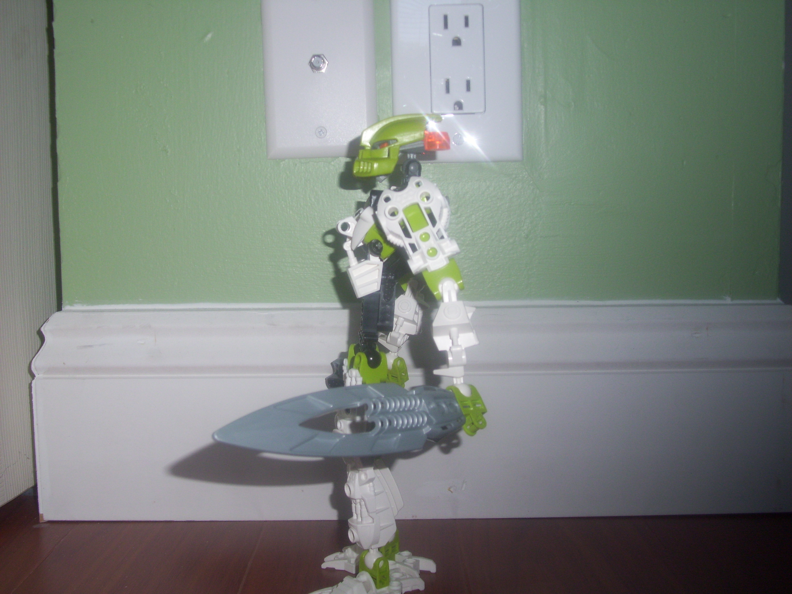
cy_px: 297
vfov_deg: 34.3
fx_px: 961
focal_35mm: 42
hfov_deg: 44.8
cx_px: 396
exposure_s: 1/40
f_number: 3.4
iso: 80
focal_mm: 7.1
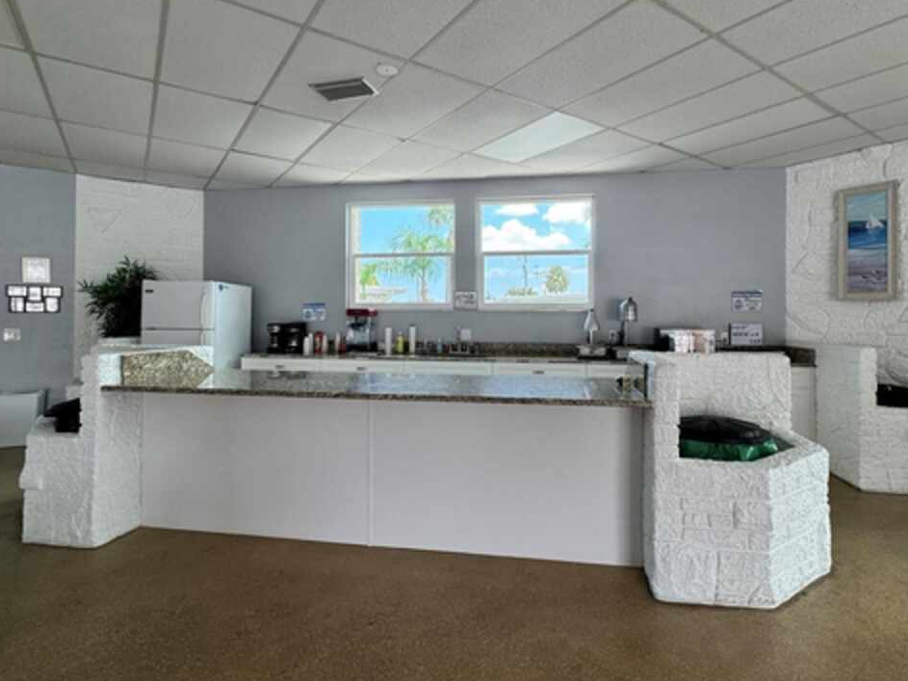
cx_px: 484
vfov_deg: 68.6
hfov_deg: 84.6
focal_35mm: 19
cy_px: 313
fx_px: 498
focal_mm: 2.22
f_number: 2.2
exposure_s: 1/99
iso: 50
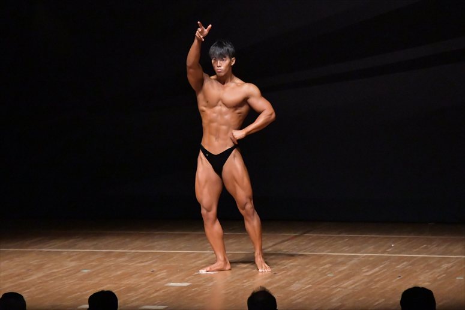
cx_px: 232
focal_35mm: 225
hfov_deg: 9.2
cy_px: 155
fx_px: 2905
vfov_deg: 6.1
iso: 12800
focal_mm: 150
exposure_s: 1/400
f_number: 5.6
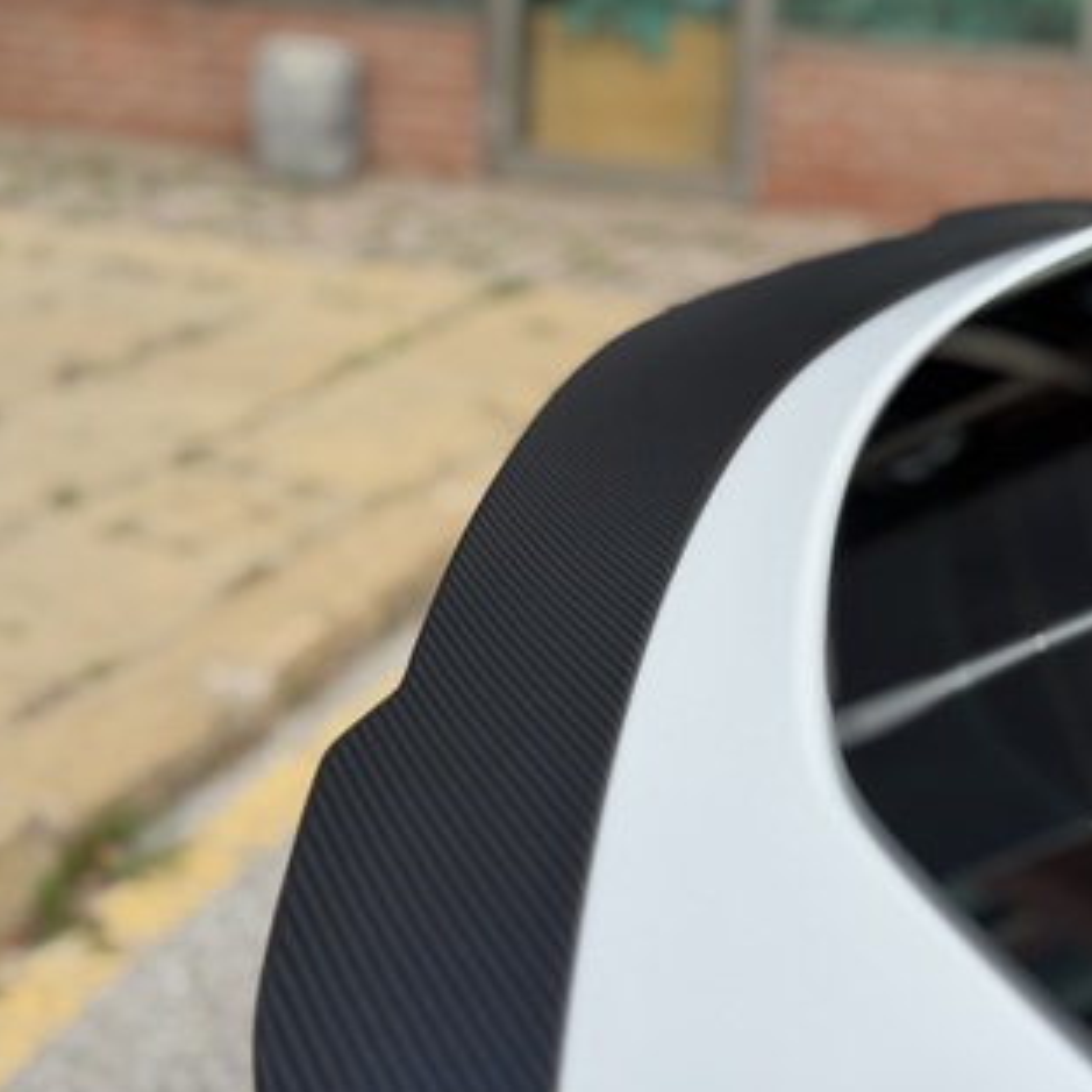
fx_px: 2034
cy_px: 546
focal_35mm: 57
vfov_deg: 30.0
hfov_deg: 29.8
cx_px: 722
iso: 64
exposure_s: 1/3817
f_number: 1.78
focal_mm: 6.76
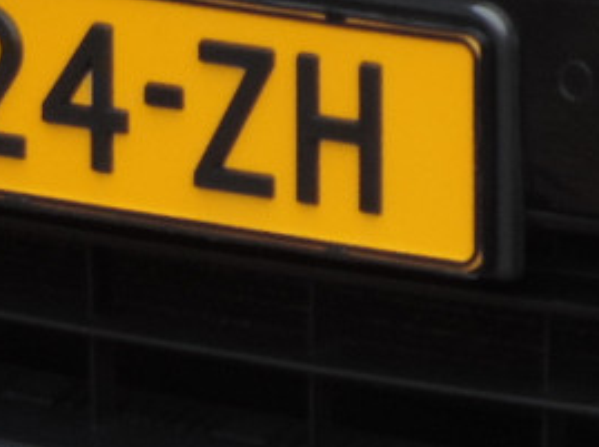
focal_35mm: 563
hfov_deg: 3.5
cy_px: -347
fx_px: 9729
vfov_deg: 2.6
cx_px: 1341
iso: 160
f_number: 4.2
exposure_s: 1/100
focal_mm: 18.7
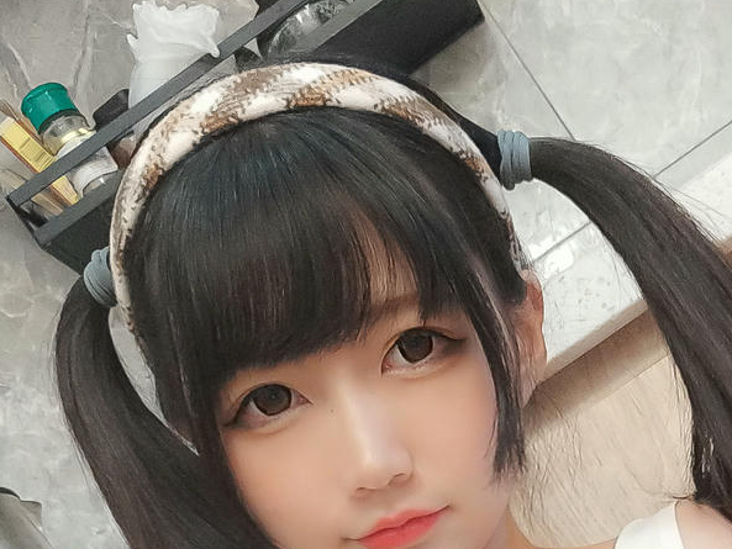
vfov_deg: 15.5
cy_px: 907
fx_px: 1798
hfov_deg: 22.2
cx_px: 712
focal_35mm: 85
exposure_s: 1/25
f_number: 1.8
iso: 125
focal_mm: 4.36
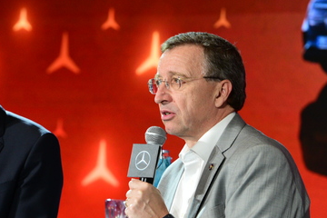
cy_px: 178
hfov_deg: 5.2
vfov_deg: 3.4
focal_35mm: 400
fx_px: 3633
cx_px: 191
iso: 1600
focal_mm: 180
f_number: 3.5
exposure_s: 1/160
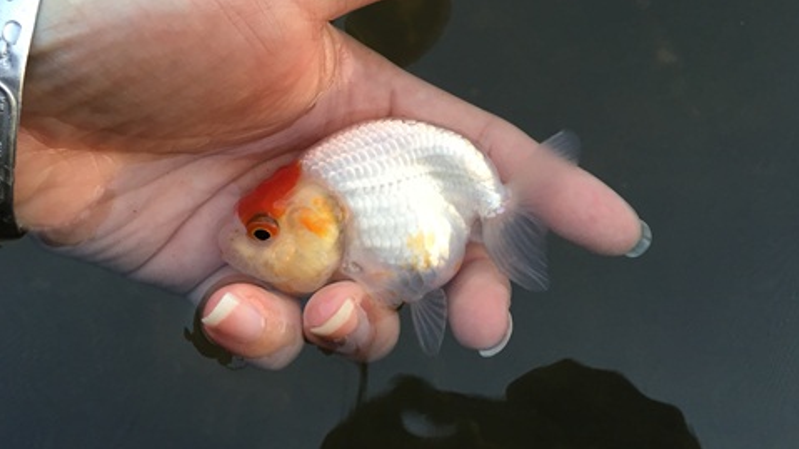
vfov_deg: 35.6
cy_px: 204
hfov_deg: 59.5
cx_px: 397
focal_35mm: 33
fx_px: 699
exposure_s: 1/30
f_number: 2.2
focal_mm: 4.15
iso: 32
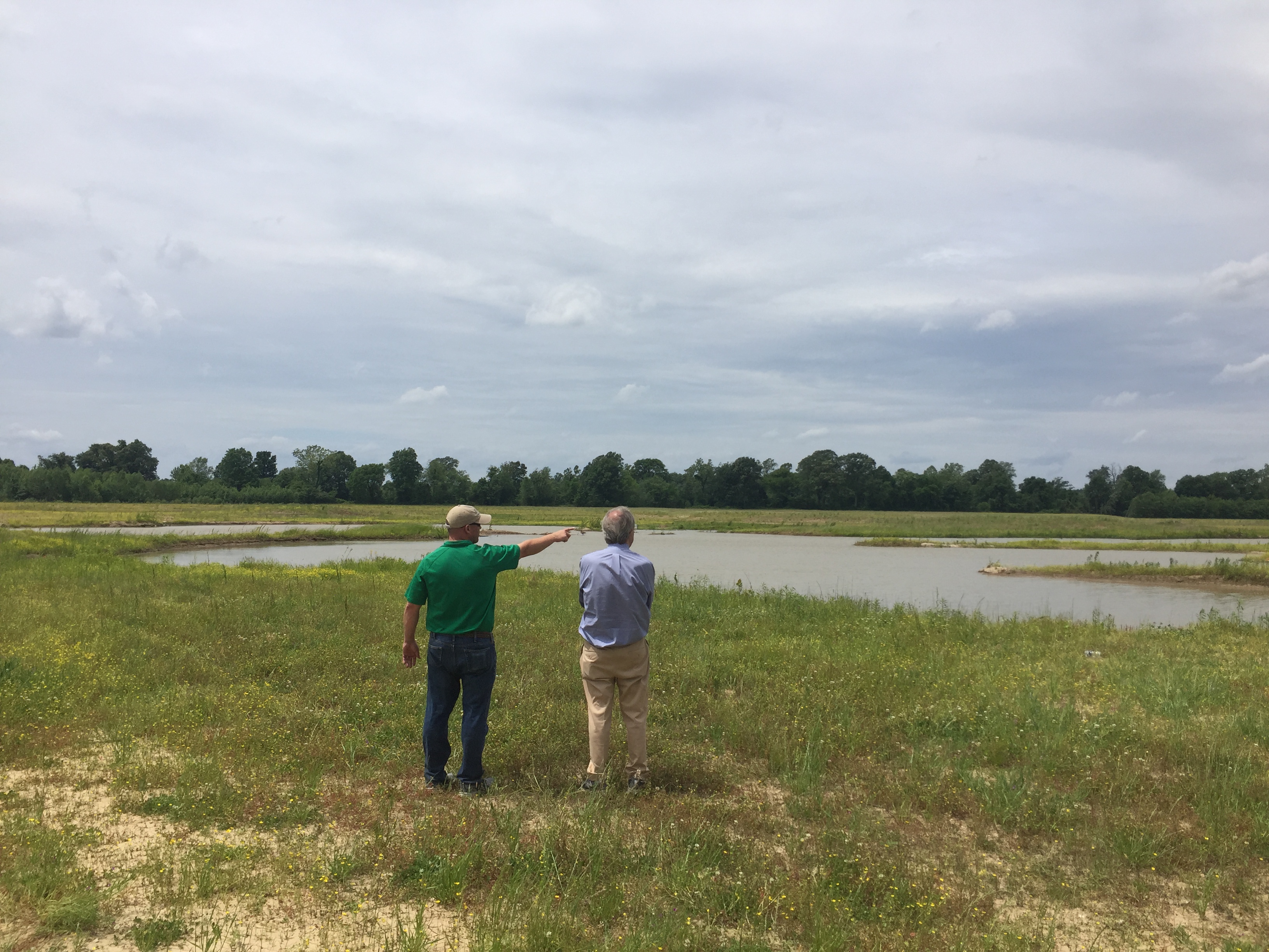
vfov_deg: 48.2
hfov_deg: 61.7
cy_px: 476
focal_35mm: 29
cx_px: 634
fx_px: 1063
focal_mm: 4.15
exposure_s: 1/3968
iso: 32
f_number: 2.2
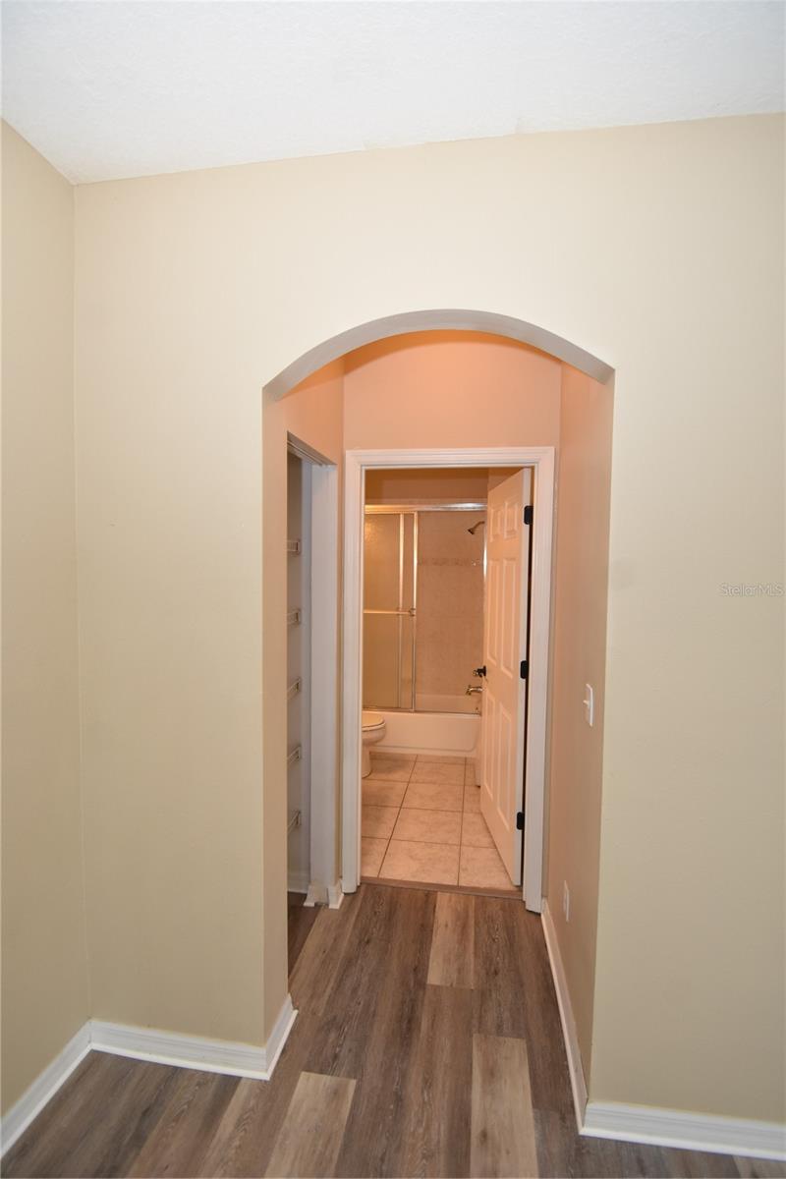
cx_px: 393
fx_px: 491
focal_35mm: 15
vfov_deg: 100.4
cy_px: 590
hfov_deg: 77.3
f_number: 4
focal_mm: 10
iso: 400
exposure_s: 1/60
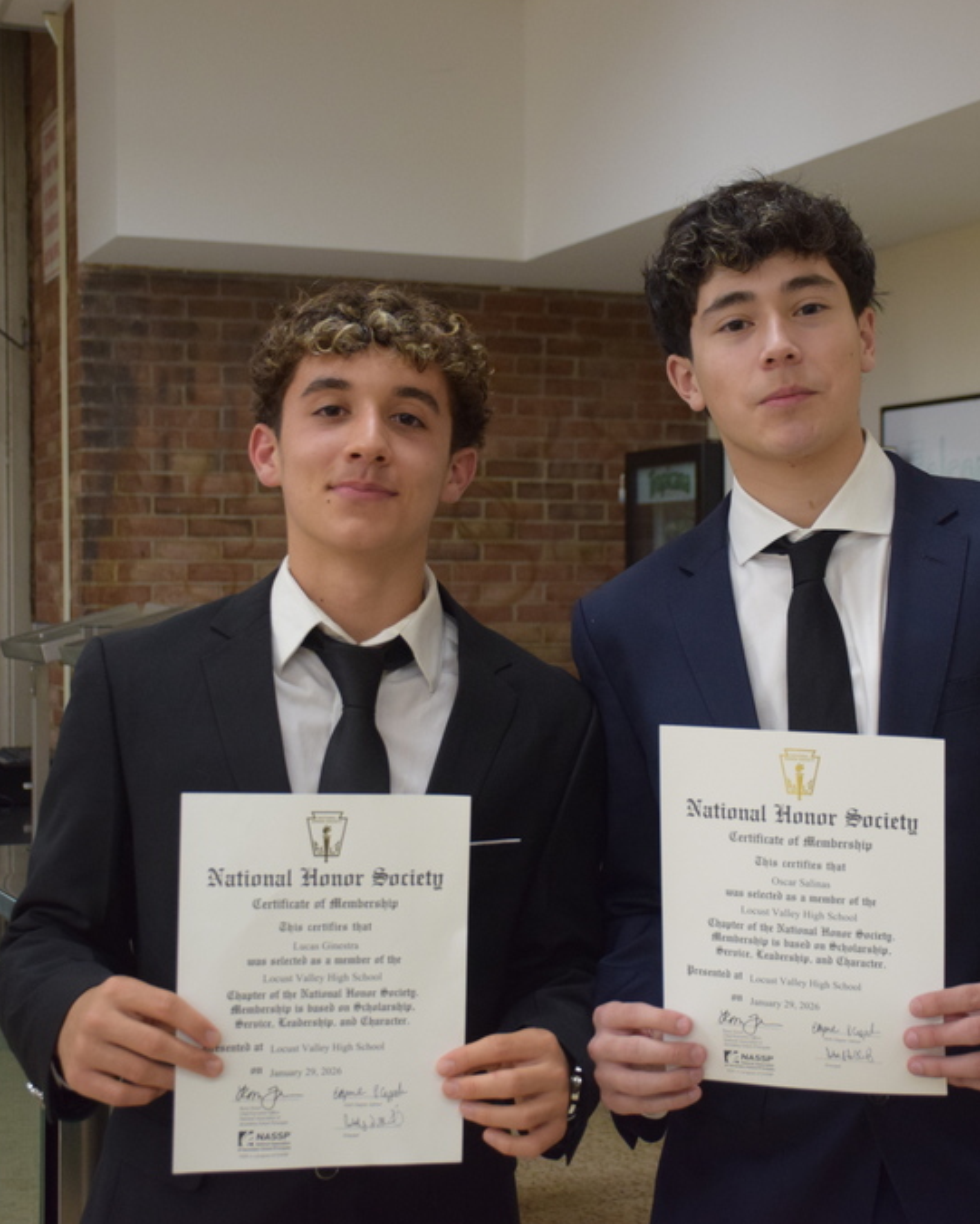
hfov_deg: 23.8
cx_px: 614
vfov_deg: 29.6
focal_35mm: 64
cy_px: 609
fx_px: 2320
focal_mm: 30
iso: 1400
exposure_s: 1/60
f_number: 4
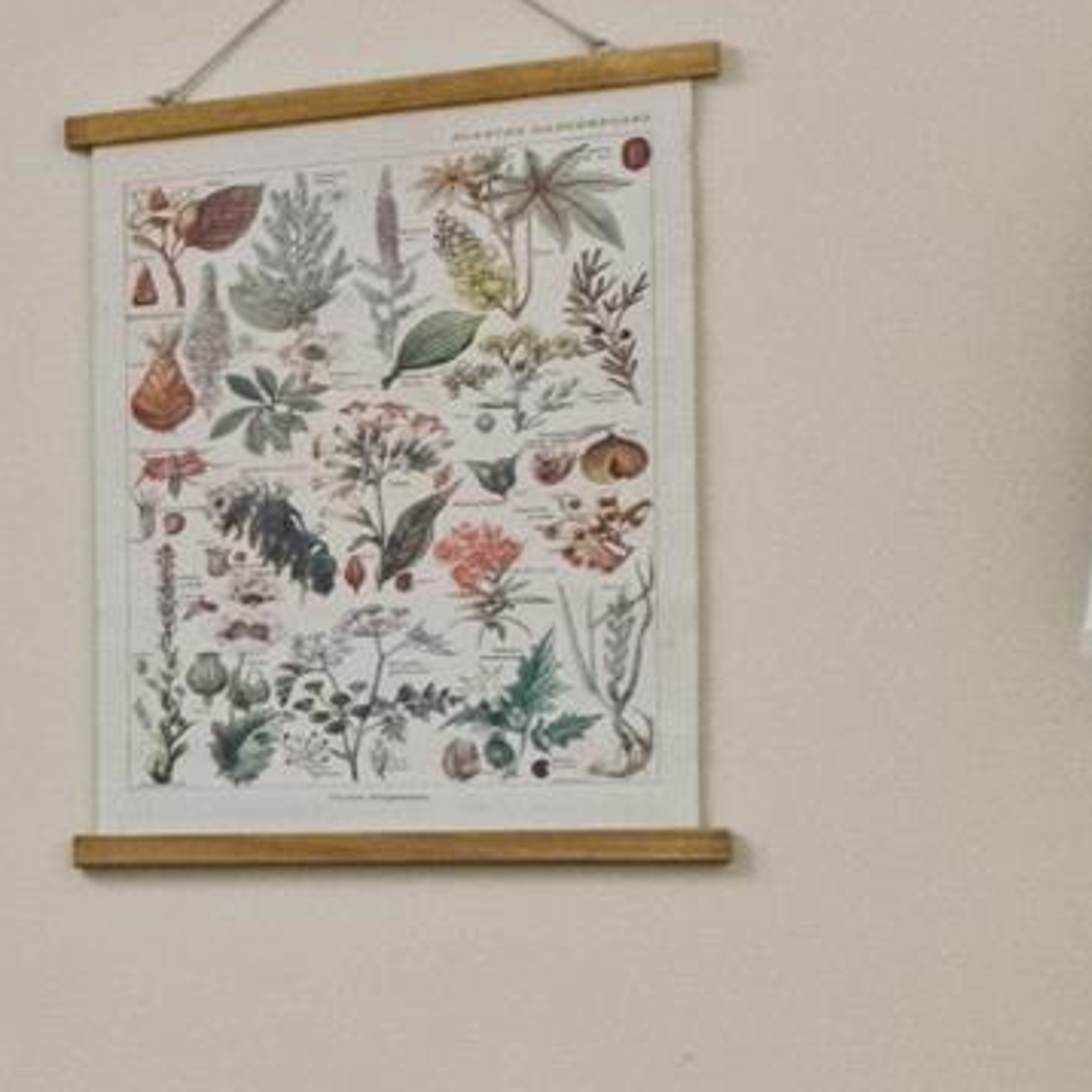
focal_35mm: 89
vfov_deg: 19.4
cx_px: -1833
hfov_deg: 12.7
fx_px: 3176
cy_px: 778
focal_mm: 10
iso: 800
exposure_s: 1/2.5
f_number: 8
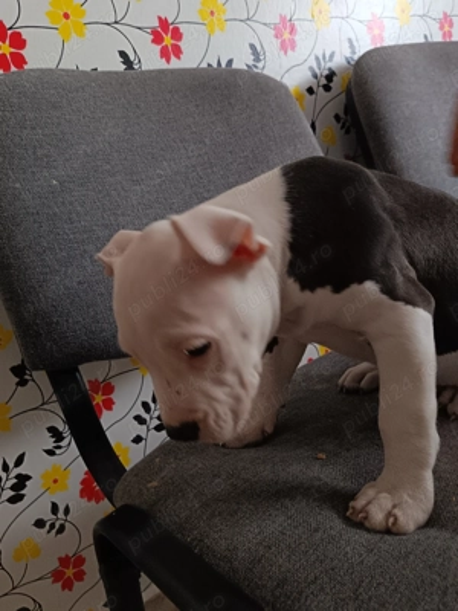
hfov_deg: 49.7
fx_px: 494
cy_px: 306
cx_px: 229
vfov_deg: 63.4
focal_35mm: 28
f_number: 1.75
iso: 3482
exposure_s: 1/50
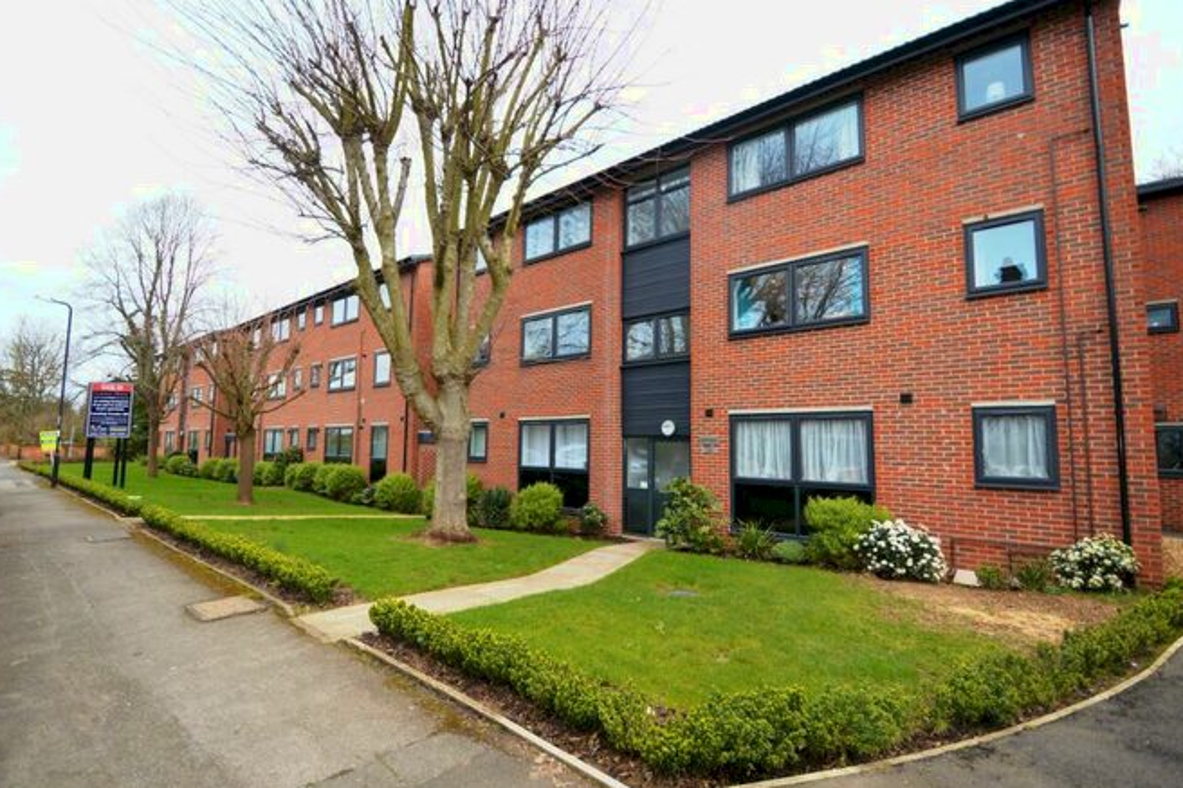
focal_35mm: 16
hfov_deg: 96.7
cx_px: 610
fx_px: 526
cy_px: 391
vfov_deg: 73.7
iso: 100
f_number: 4
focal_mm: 10
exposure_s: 1/200
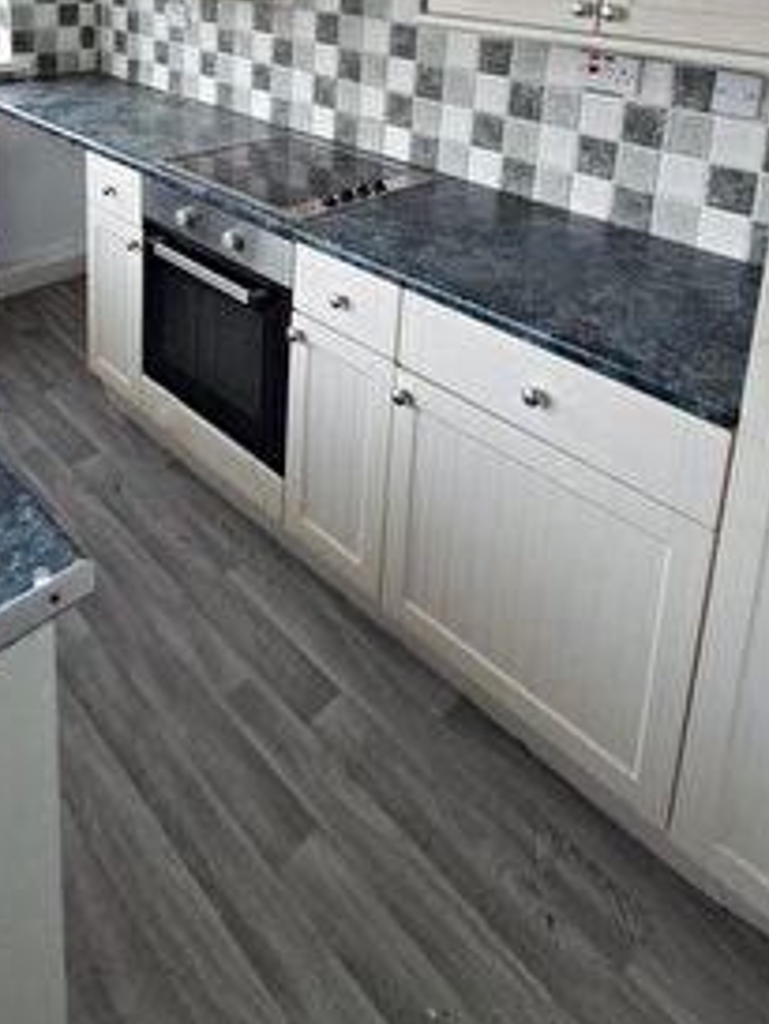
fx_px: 740
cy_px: 103
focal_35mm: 25
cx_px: 330
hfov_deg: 54.7
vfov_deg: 59.2
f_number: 2.2
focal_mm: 1.42
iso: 50
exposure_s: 1/50
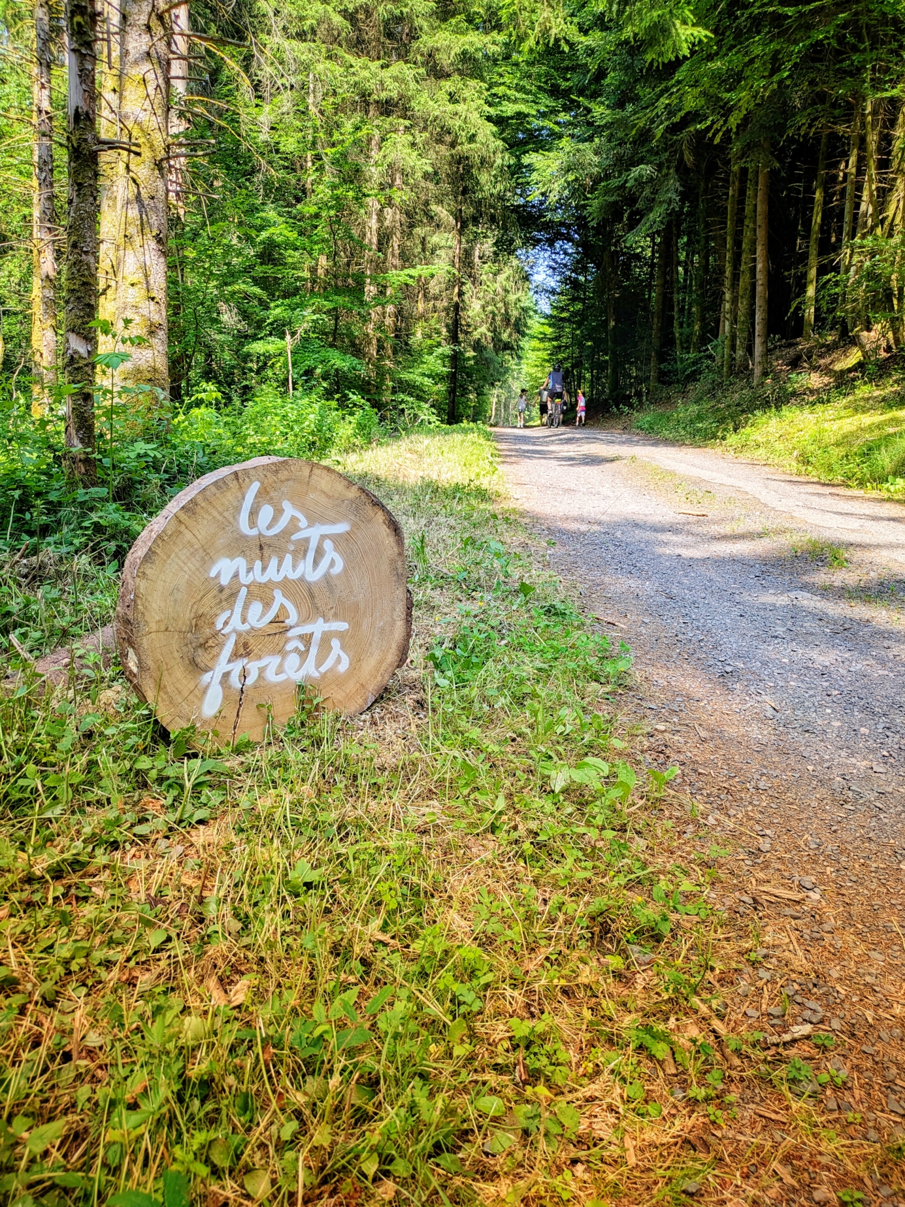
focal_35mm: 26
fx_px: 906
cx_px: 438
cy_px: 589
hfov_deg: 53.0
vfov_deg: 67.3
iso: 40
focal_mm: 5.43
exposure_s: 1/526
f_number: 1.89
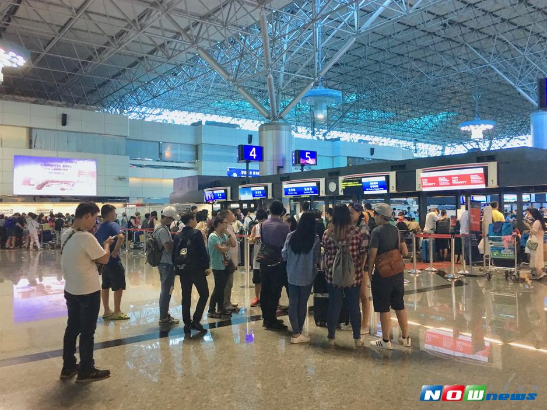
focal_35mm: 30
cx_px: 273
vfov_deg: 46.8
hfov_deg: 60.0
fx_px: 474
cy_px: 198
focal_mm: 4.15
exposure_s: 1/15
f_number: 2.2
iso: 50
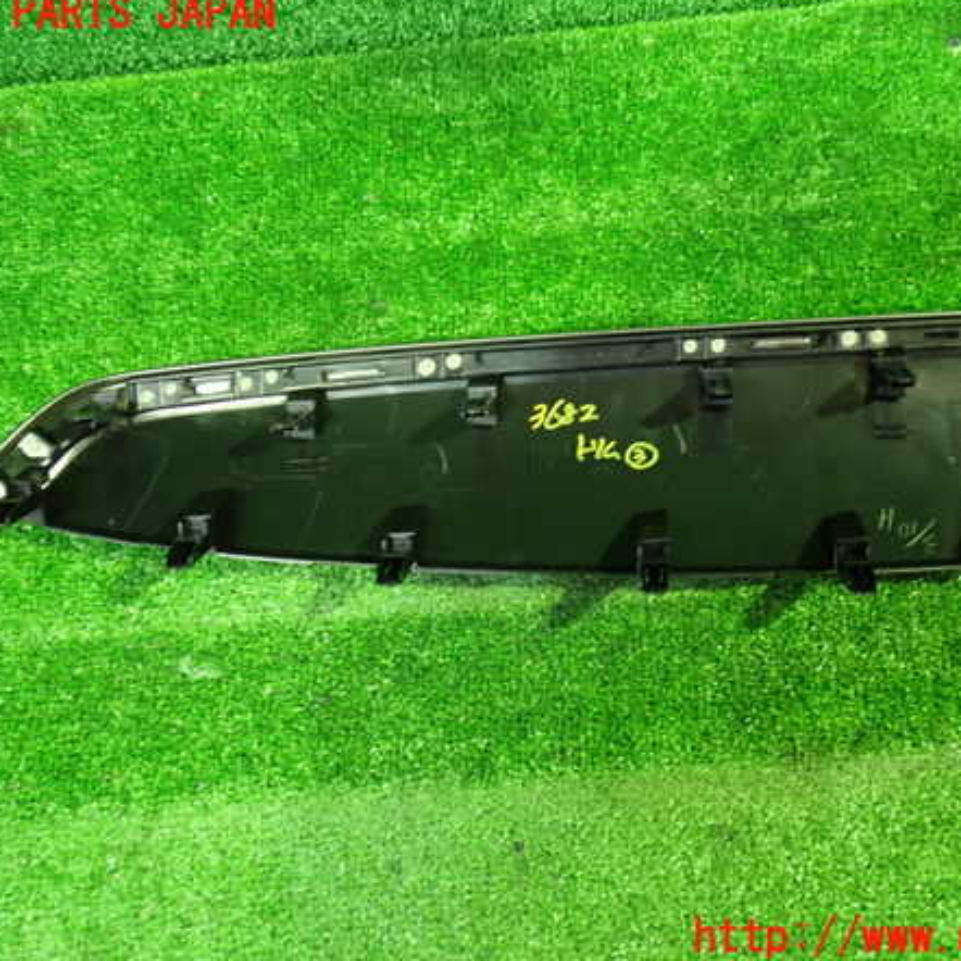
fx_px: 1131
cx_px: 533
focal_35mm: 36
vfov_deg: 46.0
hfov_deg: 46.0
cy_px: 476
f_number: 2.3
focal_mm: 5.4
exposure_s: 1/25
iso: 800
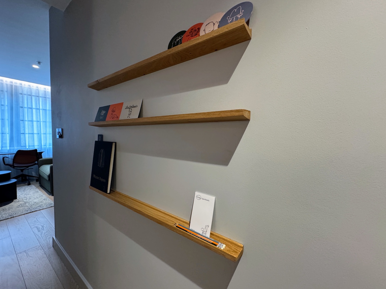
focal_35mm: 15
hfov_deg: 98.0
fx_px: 167
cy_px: 144
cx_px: 180
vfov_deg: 81.8
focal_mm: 2.22
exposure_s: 1/50
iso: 500
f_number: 2.2
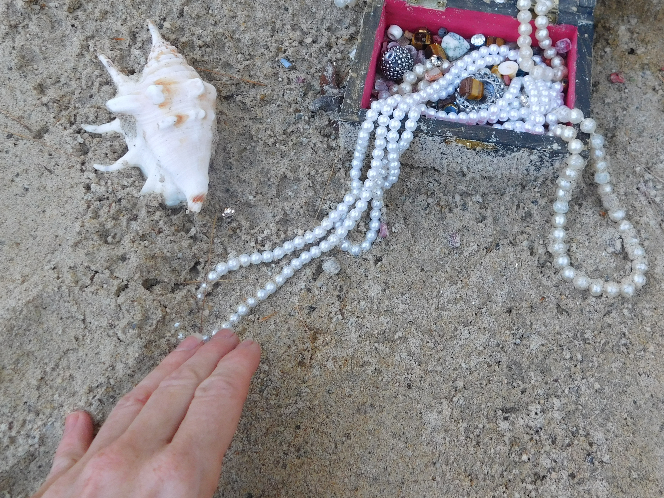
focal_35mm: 34
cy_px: 160
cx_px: 413
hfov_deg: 53.4
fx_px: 652
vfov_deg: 41.2
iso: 125
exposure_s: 1/100
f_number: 3
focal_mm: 4
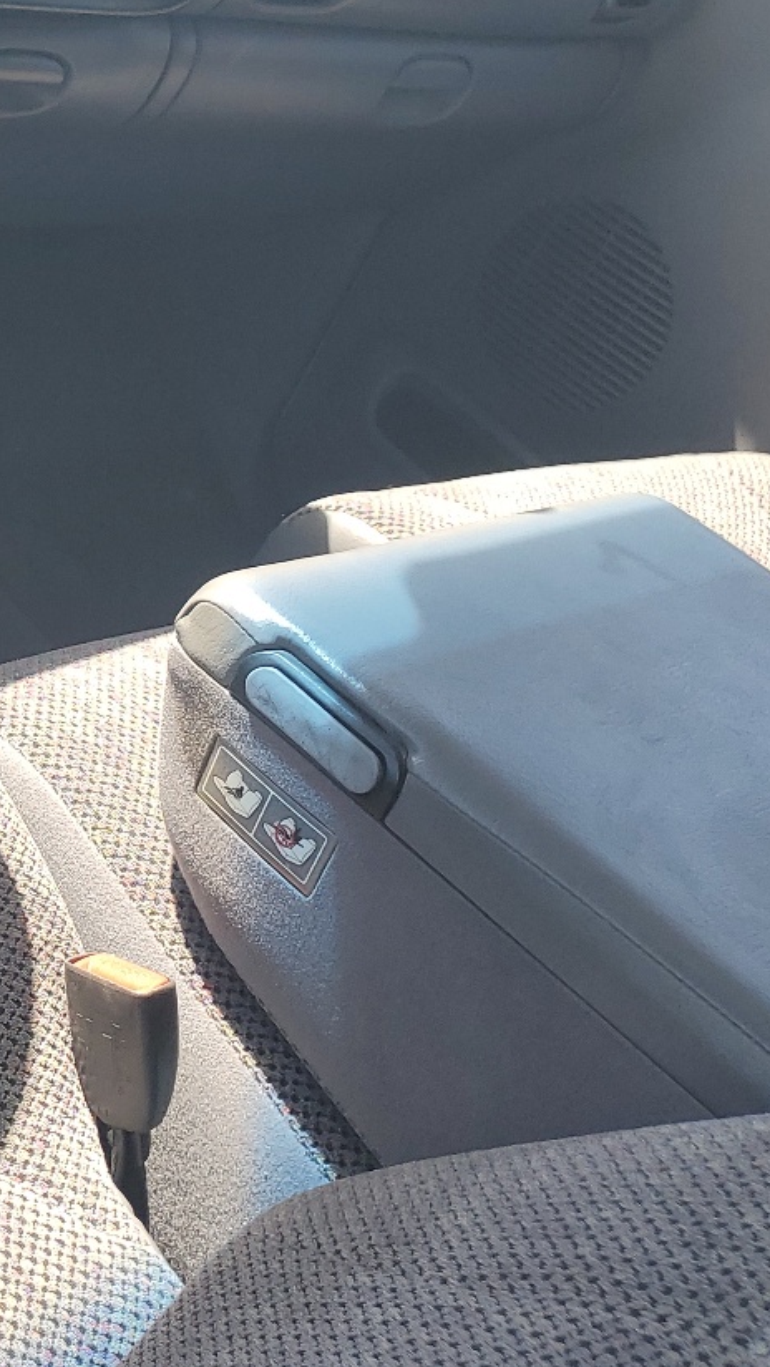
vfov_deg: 37.6
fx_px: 1995
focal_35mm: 55
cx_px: -415
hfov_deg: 19.0
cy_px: 501
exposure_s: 1/400
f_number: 1.5
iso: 50
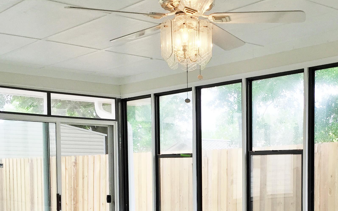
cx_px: 230
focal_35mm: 58
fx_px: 534
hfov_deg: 34.7
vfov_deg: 21.5
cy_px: 216
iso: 50
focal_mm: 4.15
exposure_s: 1/120
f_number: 2.2
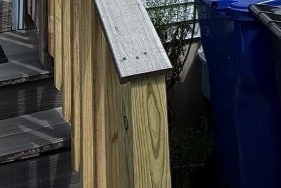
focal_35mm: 64
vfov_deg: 15.2
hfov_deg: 31.4
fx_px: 500
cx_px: 135
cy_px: -230
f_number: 2.2
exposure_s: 1/1497
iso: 50
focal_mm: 2.22
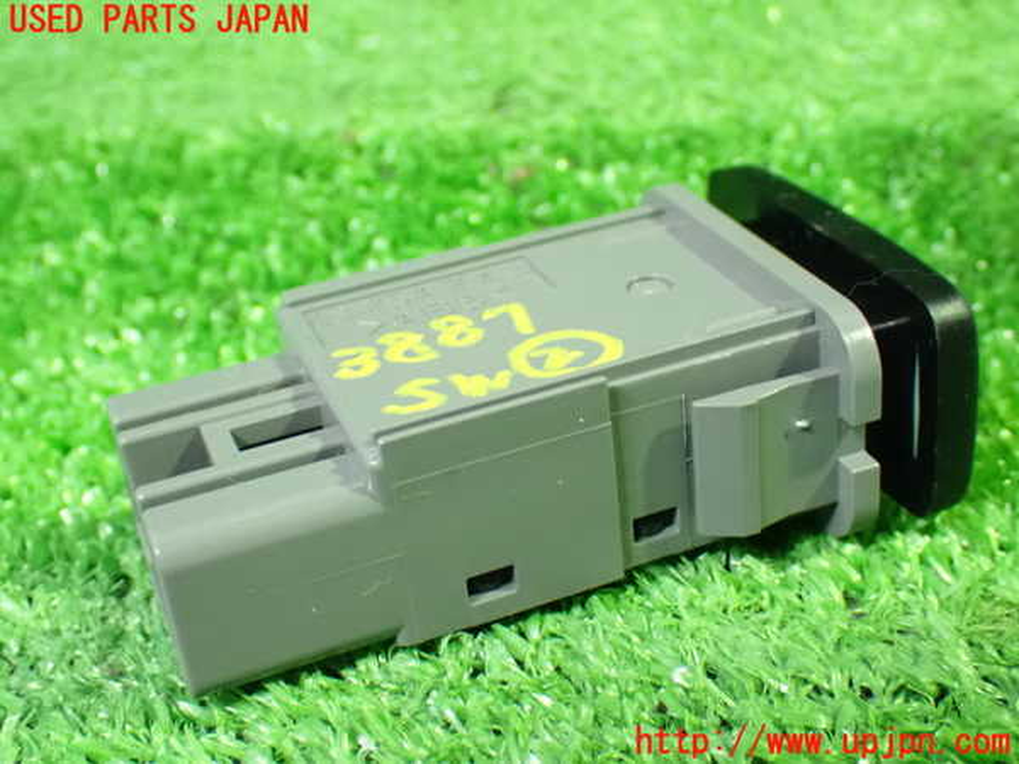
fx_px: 1472
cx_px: 510
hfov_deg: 38.2
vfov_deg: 29.1
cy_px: 382
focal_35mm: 50
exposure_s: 1/30
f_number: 3.2
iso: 1600
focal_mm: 9.01
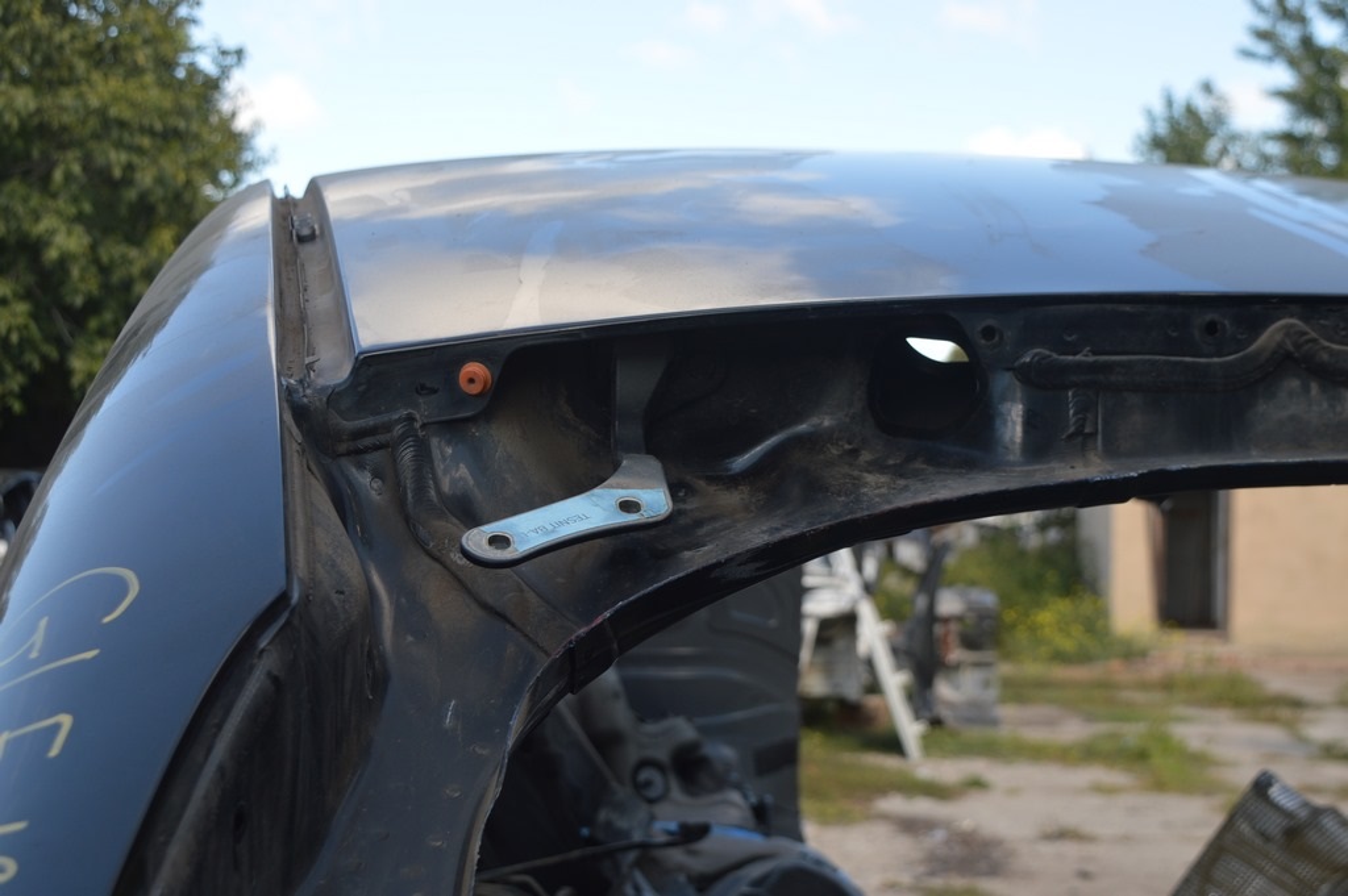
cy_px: 448
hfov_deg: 37.9
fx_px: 1964
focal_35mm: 52
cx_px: 674
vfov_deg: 25.7
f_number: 5.6
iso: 100
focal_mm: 35
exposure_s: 1/125
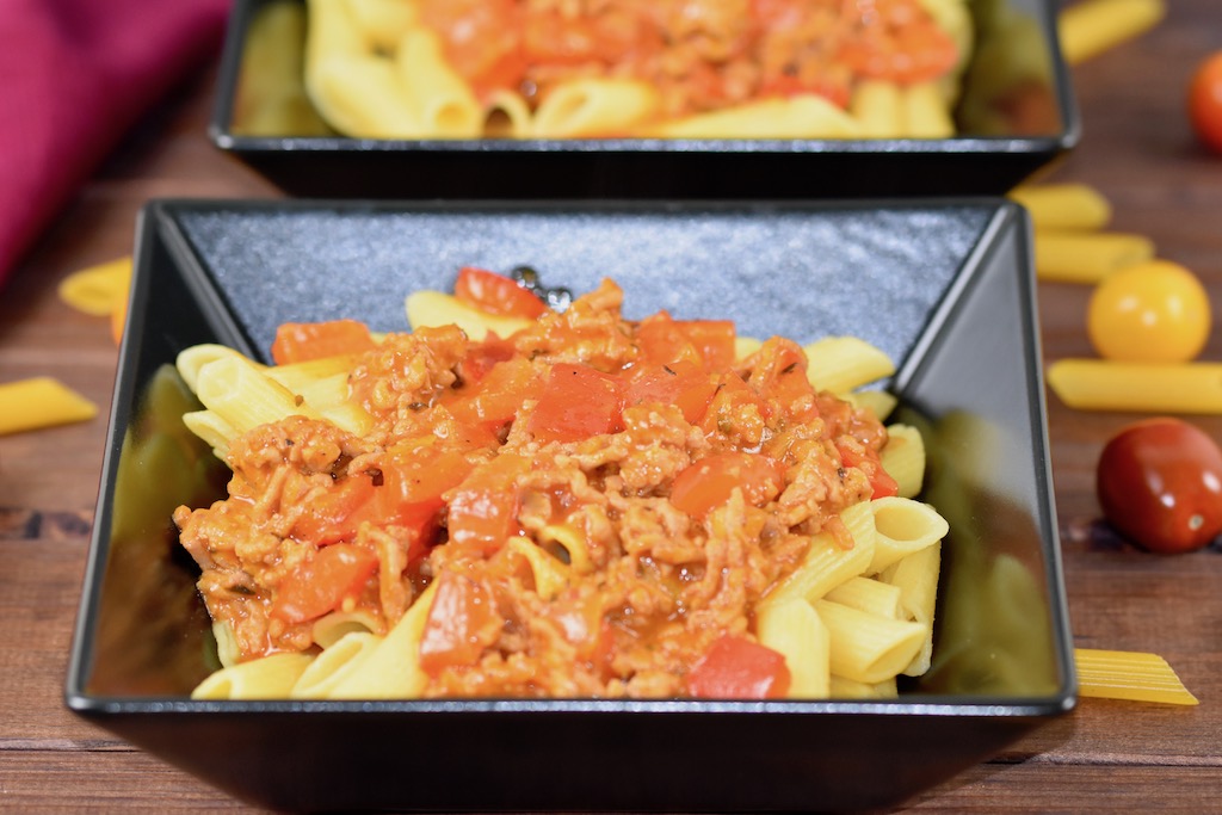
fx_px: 5347
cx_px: 611
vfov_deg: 8.7
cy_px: 408
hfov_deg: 13.0
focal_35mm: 158
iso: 800
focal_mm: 105
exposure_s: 1/80
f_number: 4.5
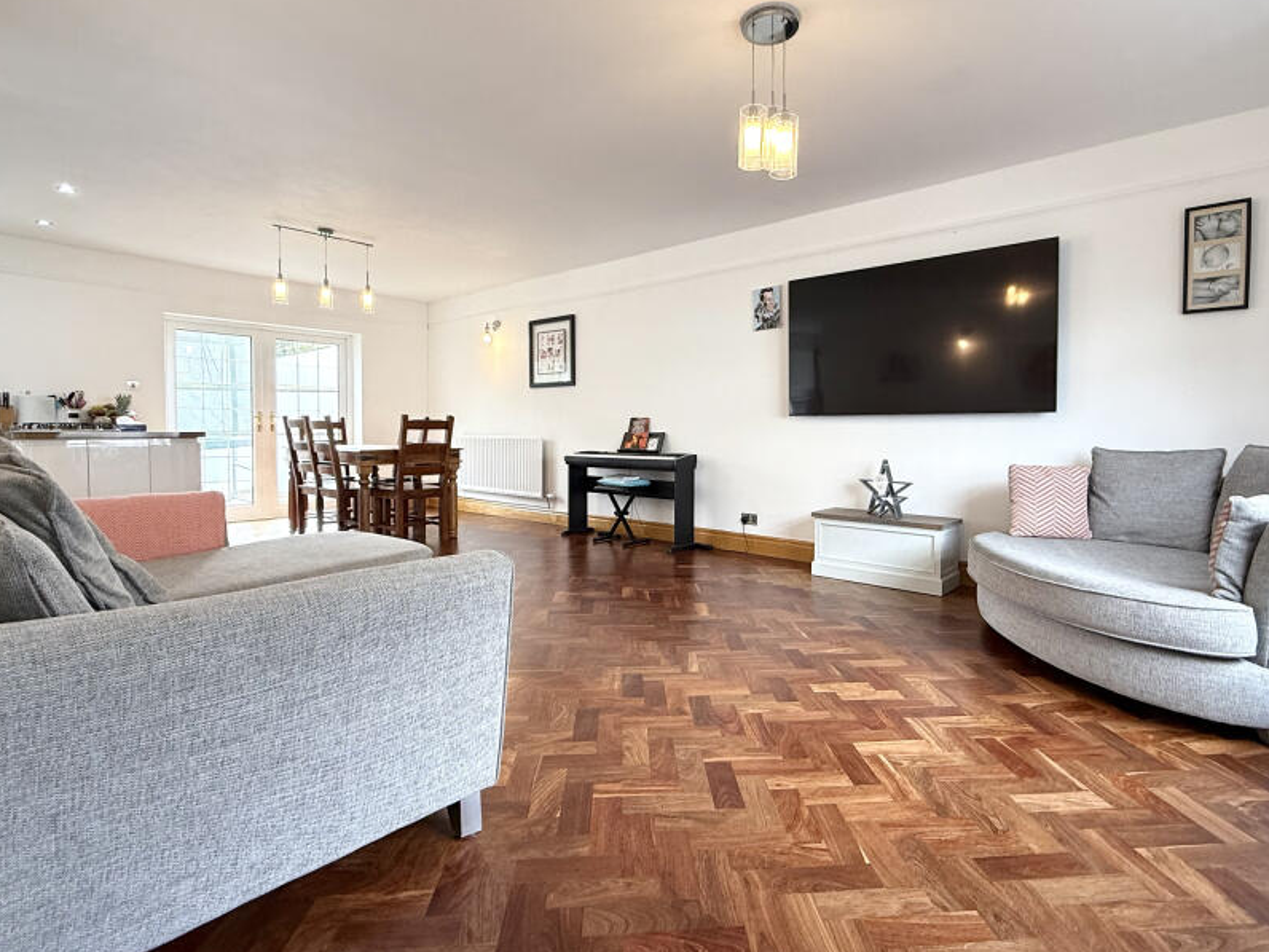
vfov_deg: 71.5
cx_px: 684
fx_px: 660
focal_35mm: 18
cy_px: 448
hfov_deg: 87.6
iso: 125
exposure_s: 1/99
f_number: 2.2
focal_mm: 2.22
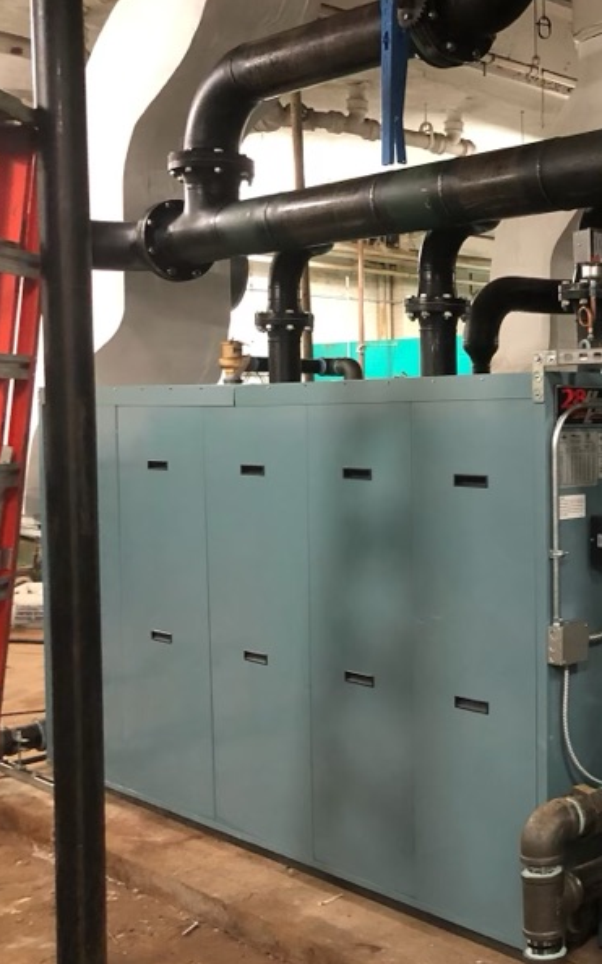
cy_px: 489
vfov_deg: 44.4
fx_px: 1182
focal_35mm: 45
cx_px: 644
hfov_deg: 26.5
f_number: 1.8
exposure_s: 1/7
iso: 80
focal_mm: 3.99
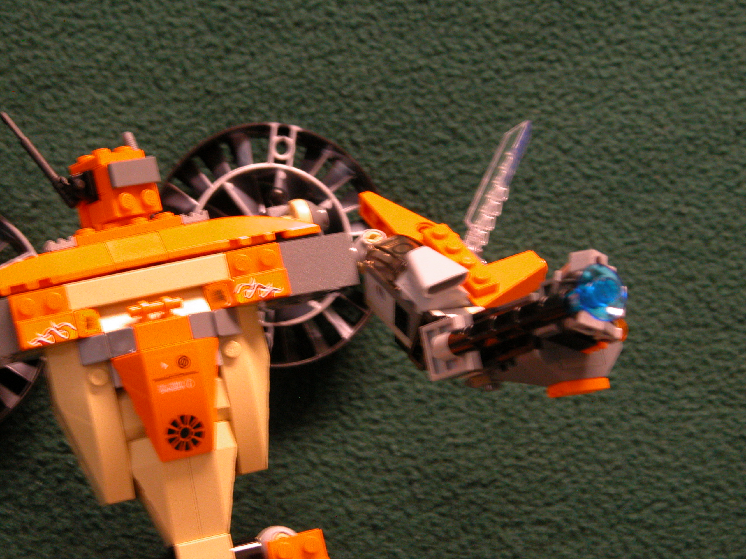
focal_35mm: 148
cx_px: 373
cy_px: 280
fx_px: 3190
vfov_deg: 10.0
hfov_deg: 13.3
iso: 280
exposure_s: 1/4.3
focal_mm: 37.7
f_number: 4.9
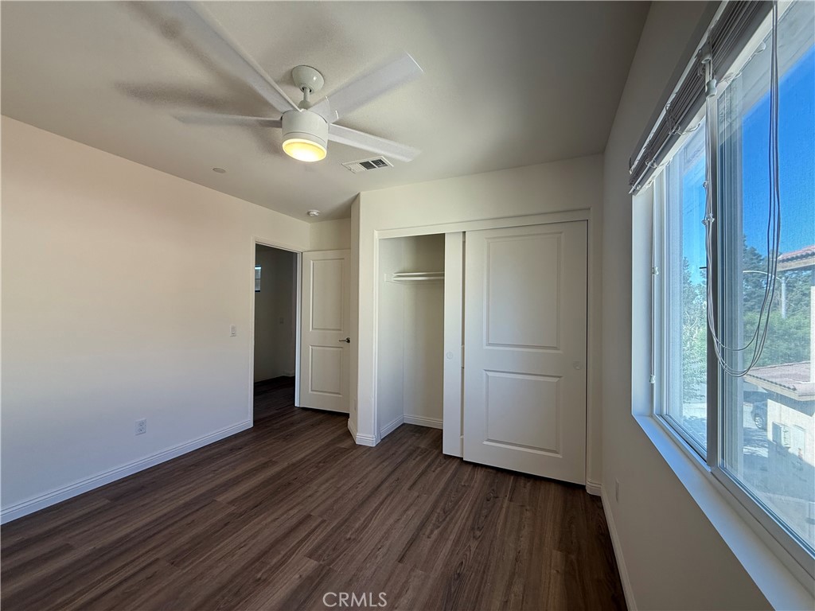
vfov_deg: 85.7
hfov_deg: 102.1
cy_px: 306
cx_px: 408
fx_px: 330
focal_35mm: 14
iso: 160
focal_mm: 2.22
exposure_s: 1/120
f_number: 2.2
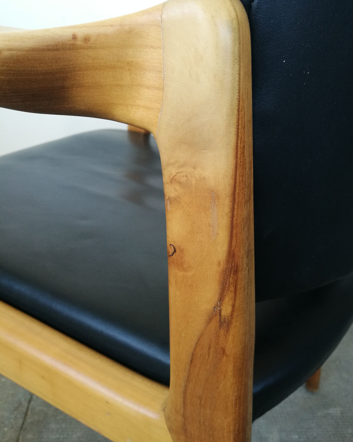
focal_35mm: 29
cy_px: 223
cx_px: 180
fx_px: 379
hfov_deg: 50.0
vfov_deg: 60.4
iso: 160
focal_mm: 4.5
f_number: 2.2
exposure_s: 1/33.3
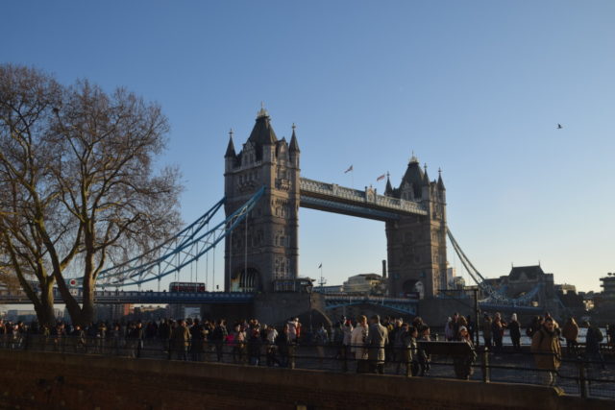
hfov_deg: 55.1
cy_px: 205
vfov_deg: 38.4
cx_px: 308
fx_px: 589
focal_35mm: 34
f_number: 10
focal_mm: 23
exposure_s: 1/400
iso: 200
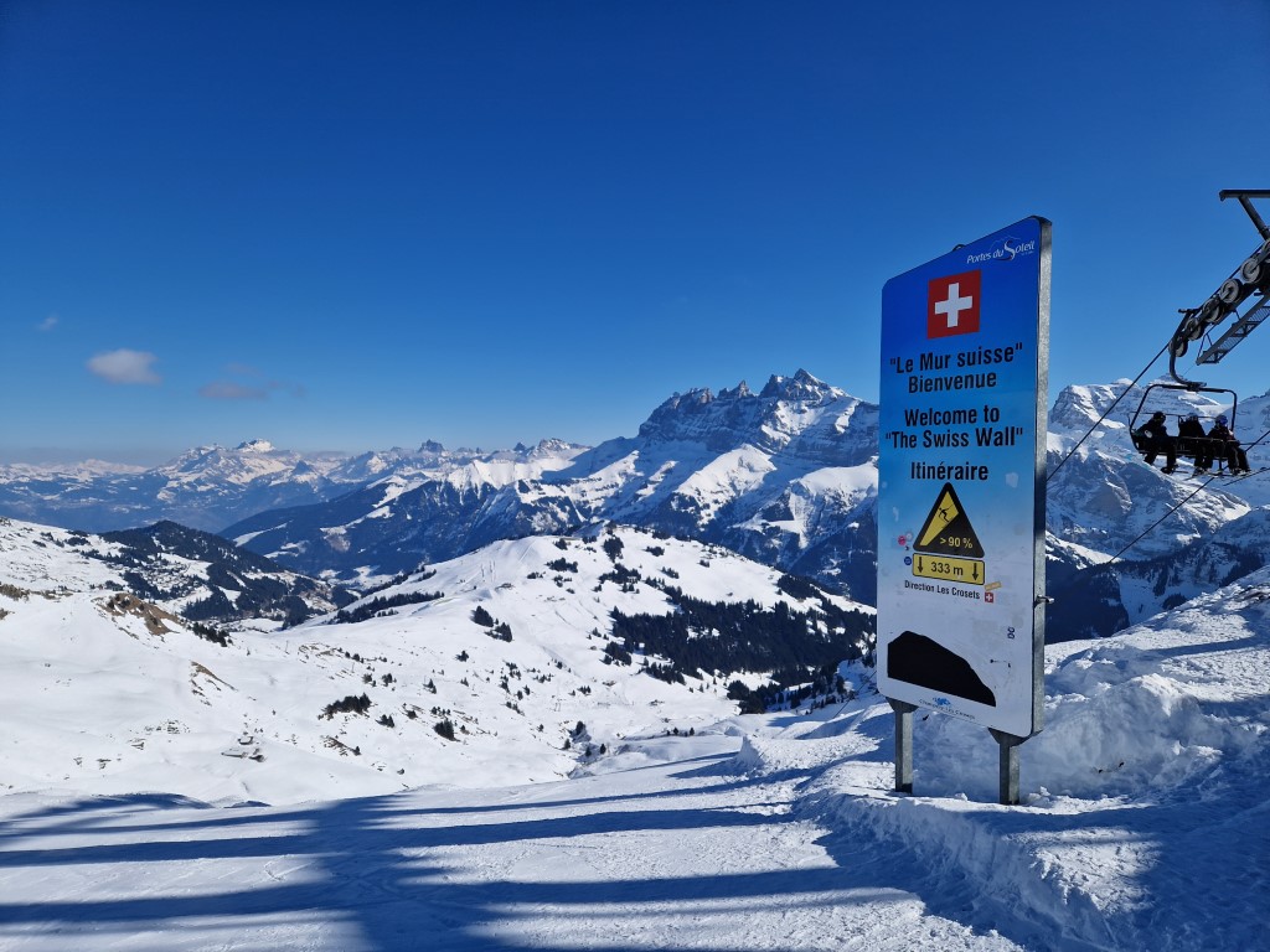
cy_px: 476
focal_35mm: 23
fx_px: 844
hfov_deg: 73.9
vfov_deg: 58.9
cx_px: 635
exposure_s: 1/3792
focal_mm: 5.4
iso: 50
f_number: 1.8
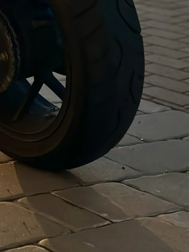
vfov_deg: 12.4
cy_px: -127
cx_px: -90
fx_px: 1100
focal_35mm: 151
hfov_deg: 9.6
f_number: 1.78
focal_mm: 6.86
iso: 100
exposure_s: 1/5882
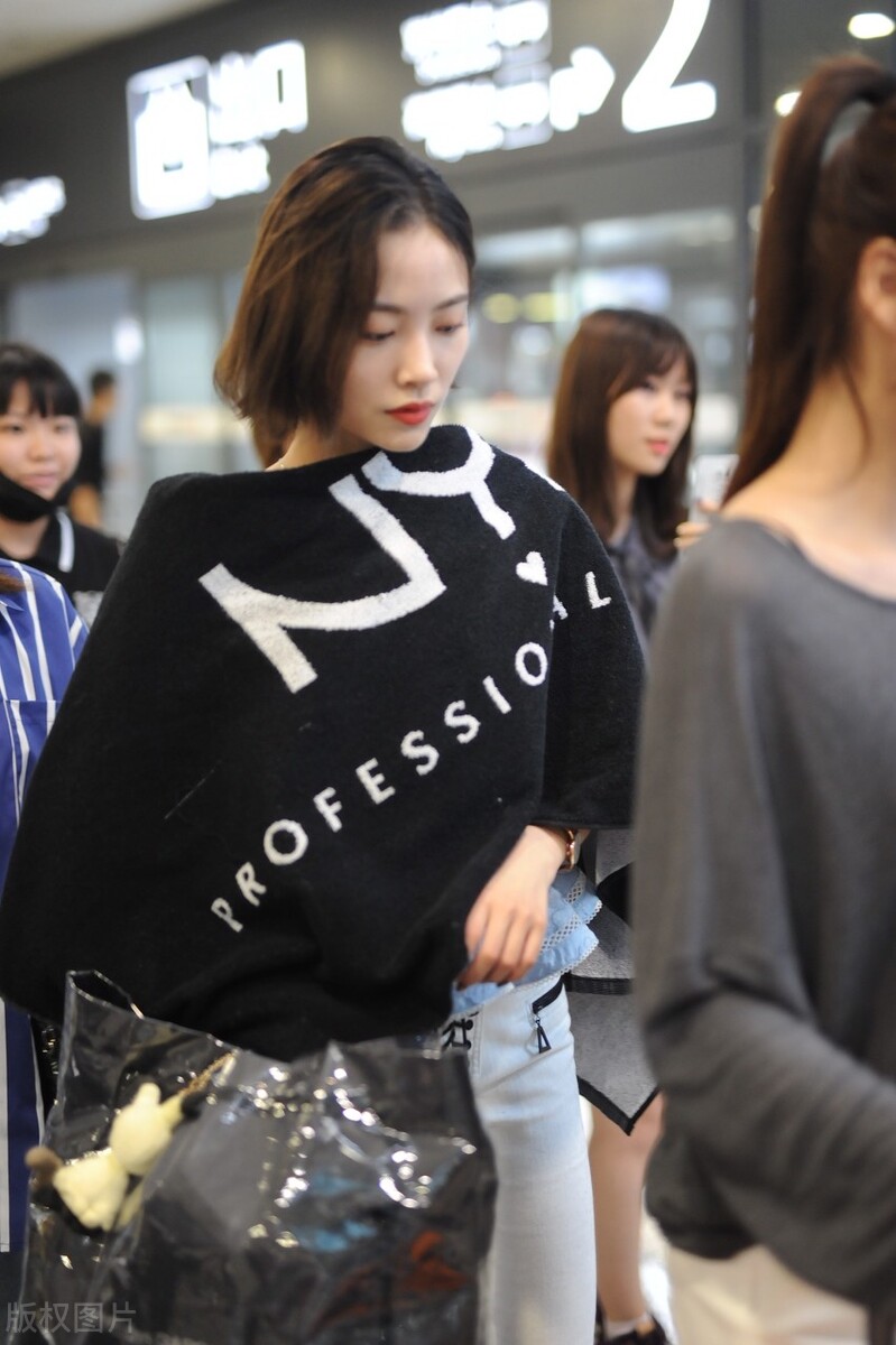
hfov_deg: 27.0
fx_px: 1868
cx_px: 448
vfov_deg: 39.6
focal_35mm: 50
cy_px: 672
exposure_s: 1/200
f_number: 1.4
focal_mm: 50
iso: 2000
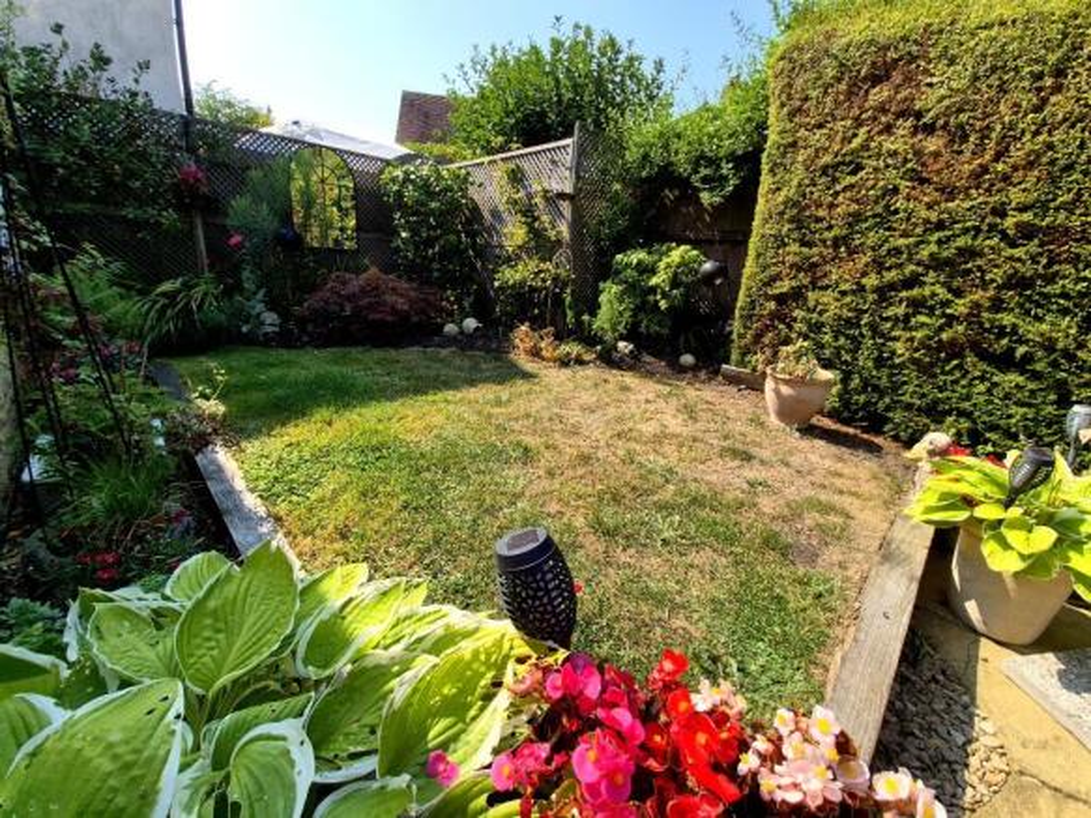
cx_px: 546
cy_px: 409
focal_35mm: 13
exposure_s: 1/1780
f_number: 2.2
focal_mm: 1.74
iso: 50
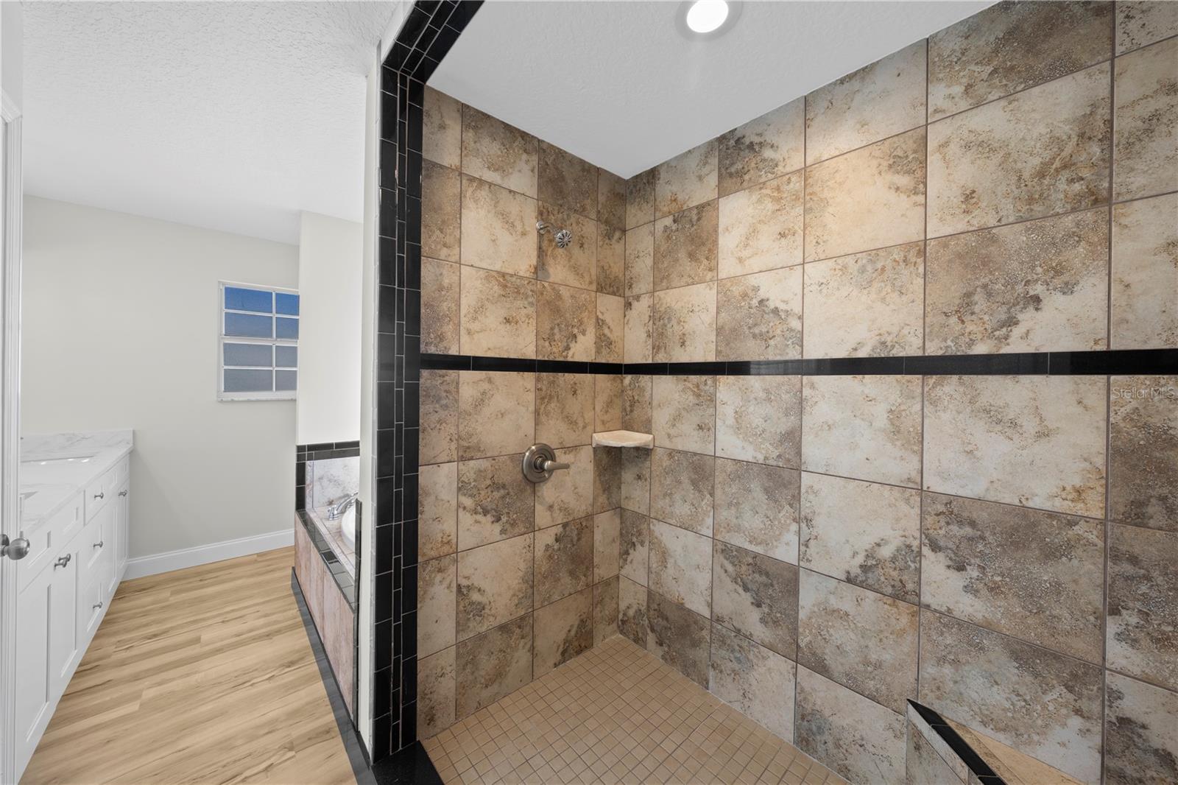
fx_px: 393
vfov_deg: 90.0
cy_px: 392
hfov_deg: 112.6
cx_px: 589
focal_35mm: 12
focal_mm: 12
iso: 160
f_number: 9
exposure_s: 1
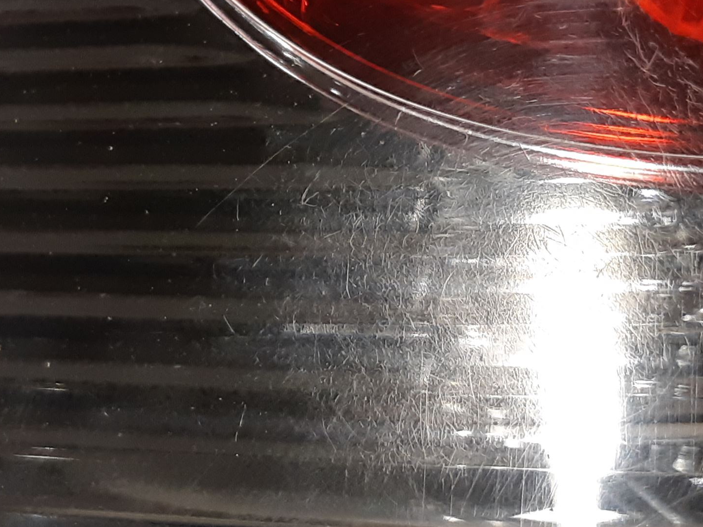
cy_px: 269
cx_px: 369
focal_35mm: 37
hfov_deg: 50.1
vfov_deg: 38.7
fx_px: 751
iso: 200
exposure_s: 1/50
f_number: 1.7
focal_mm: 3.93
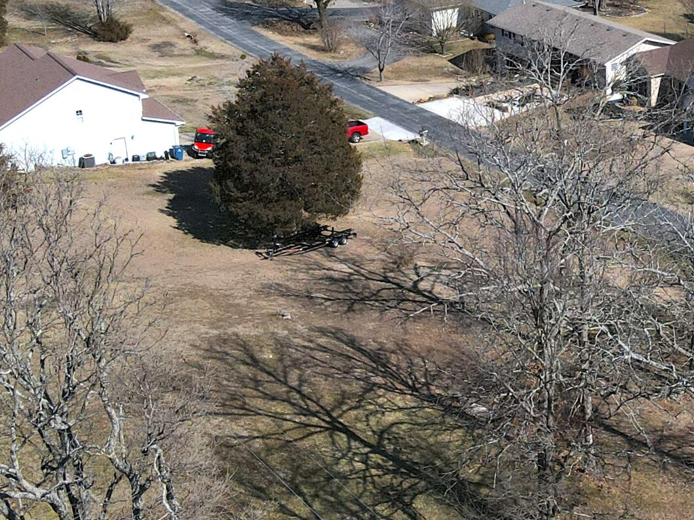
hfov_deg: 27.4
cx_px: 642
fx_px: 1363
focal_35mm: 68
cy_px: 164
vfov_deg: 21.5
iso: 100
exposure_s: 1/2000
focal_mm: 4.5
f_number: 2.8
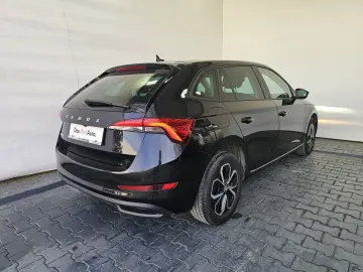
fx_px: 241
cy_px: 136
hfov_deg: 73.9
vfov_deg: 58.9
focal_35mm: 23
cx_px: 182
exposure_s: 1/180
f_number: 1.7
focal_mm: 6.3
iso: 32
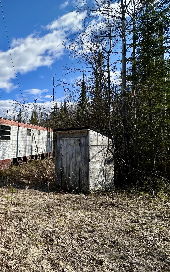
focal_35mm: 20
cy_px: 137
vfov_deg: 85.1
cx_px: 0
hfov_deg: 48.8
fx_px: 148
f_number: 2.2
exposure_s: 1/3125
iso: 50
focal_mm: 2.22
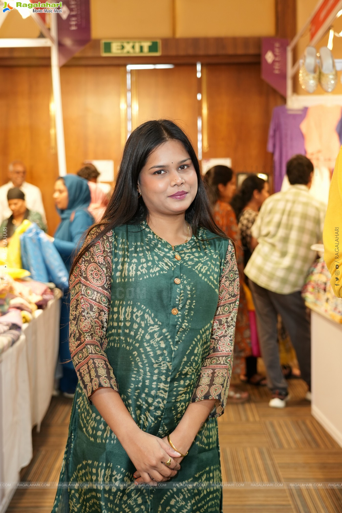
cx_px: 171
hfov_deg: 28.1
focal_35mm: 48
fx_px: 684
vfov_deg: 41.1
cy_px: 256
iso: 1250
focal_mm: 48
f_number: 4
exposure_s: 1/125
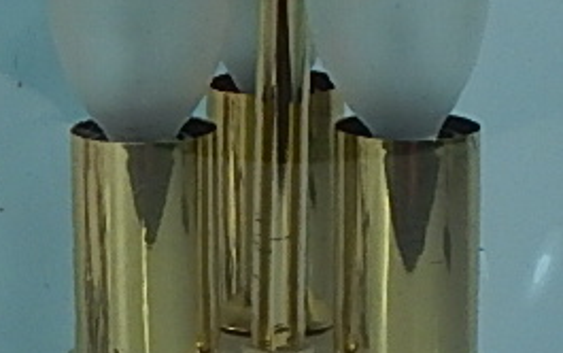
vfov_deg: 5.4
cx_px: 174
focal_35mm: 243
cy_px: 213
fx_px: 3731
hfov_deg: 8.6
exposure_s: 1/40
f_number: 3.4
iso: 125
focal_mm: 6.8
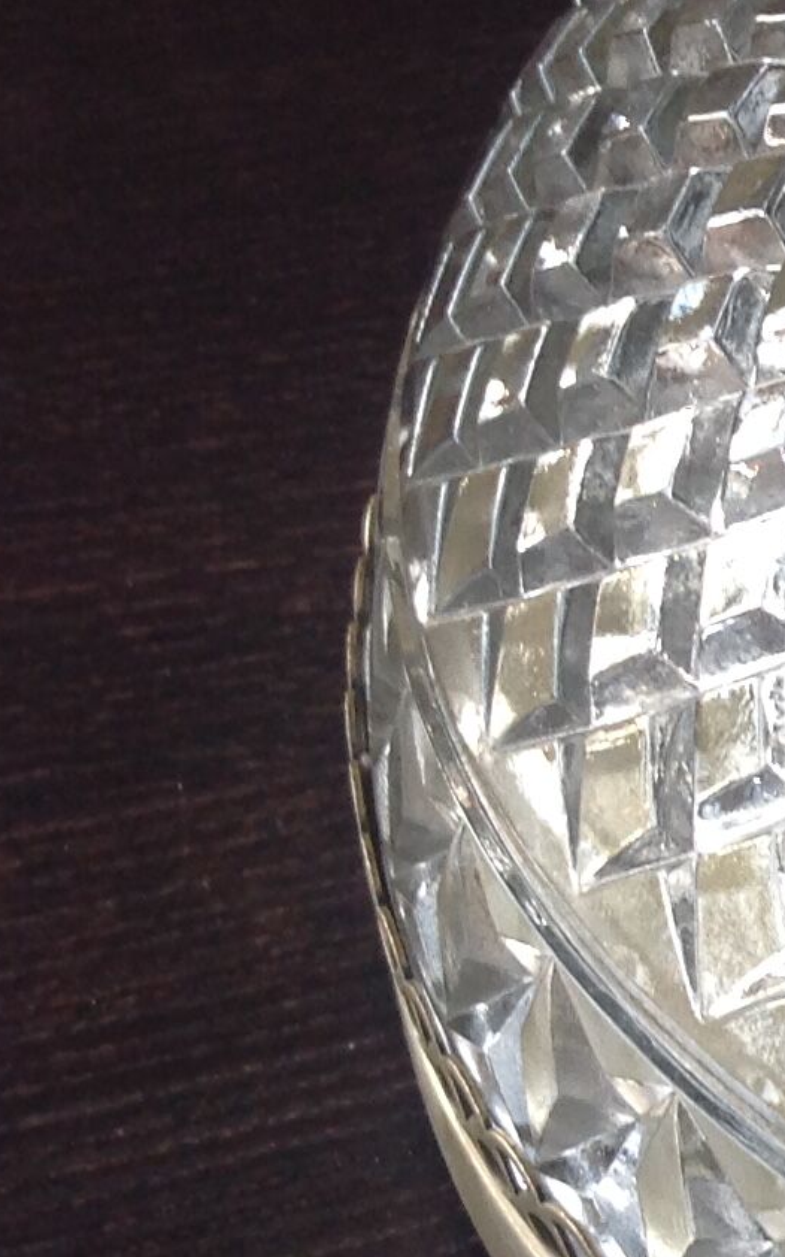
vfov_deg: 18.3
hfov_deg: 10.1
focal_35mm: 114
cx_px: 1843
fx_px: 3904
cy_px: 652
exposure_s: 1/40
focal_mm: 4.28
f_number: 2.4
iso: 64
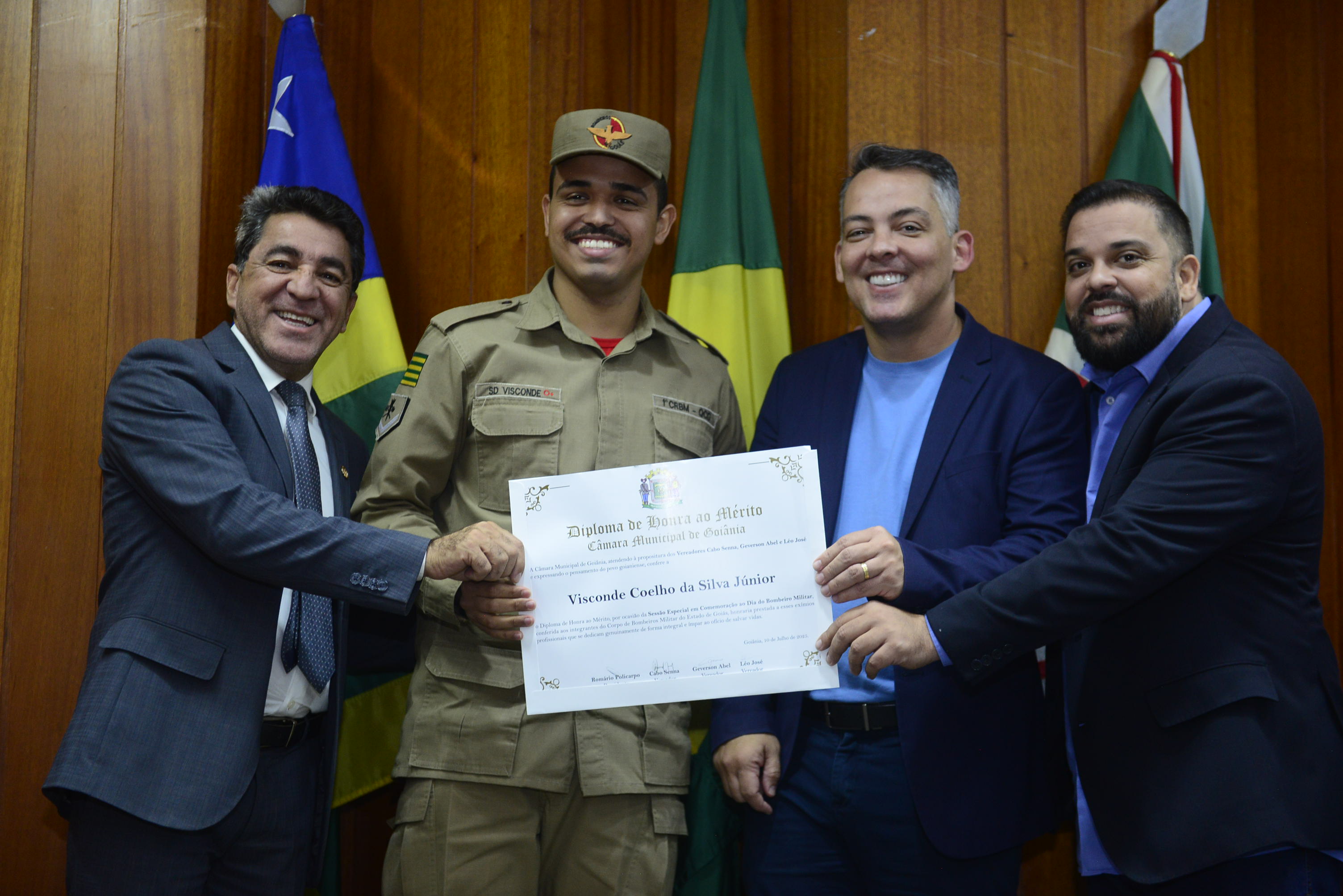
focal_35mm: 62
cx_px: 672
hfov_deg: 32.4
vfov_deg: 21.9
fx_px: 2314
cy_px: 448
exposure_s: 1/125
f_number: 4
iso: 2000
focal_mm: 62
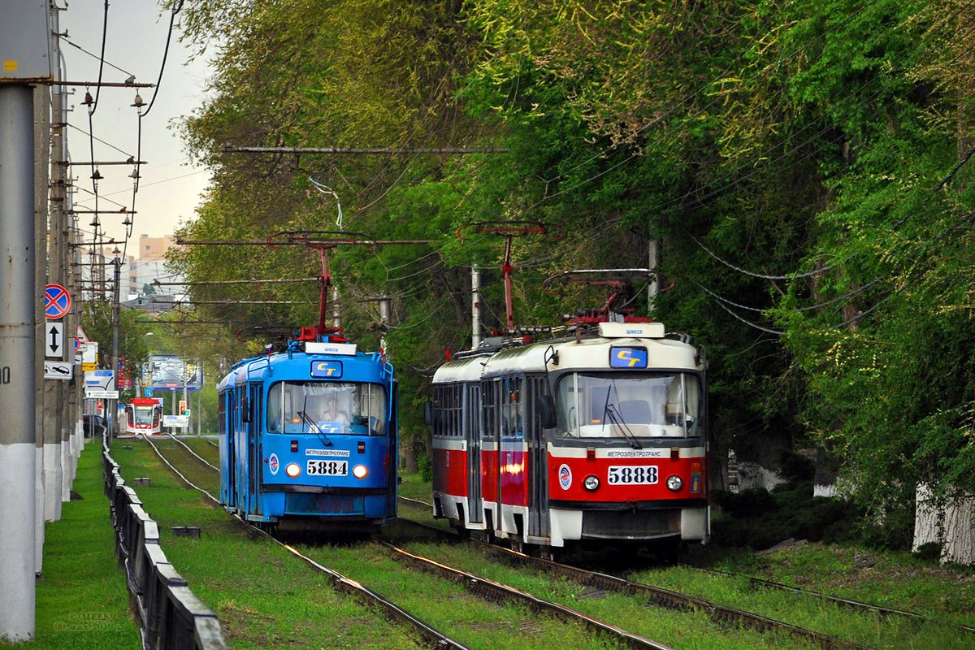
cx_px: 488
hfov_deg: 13.0
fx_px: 4265
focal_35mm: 158
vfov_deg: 8.7
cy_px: 325
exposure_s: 1/125
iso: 400
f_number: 5.6
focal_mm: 105
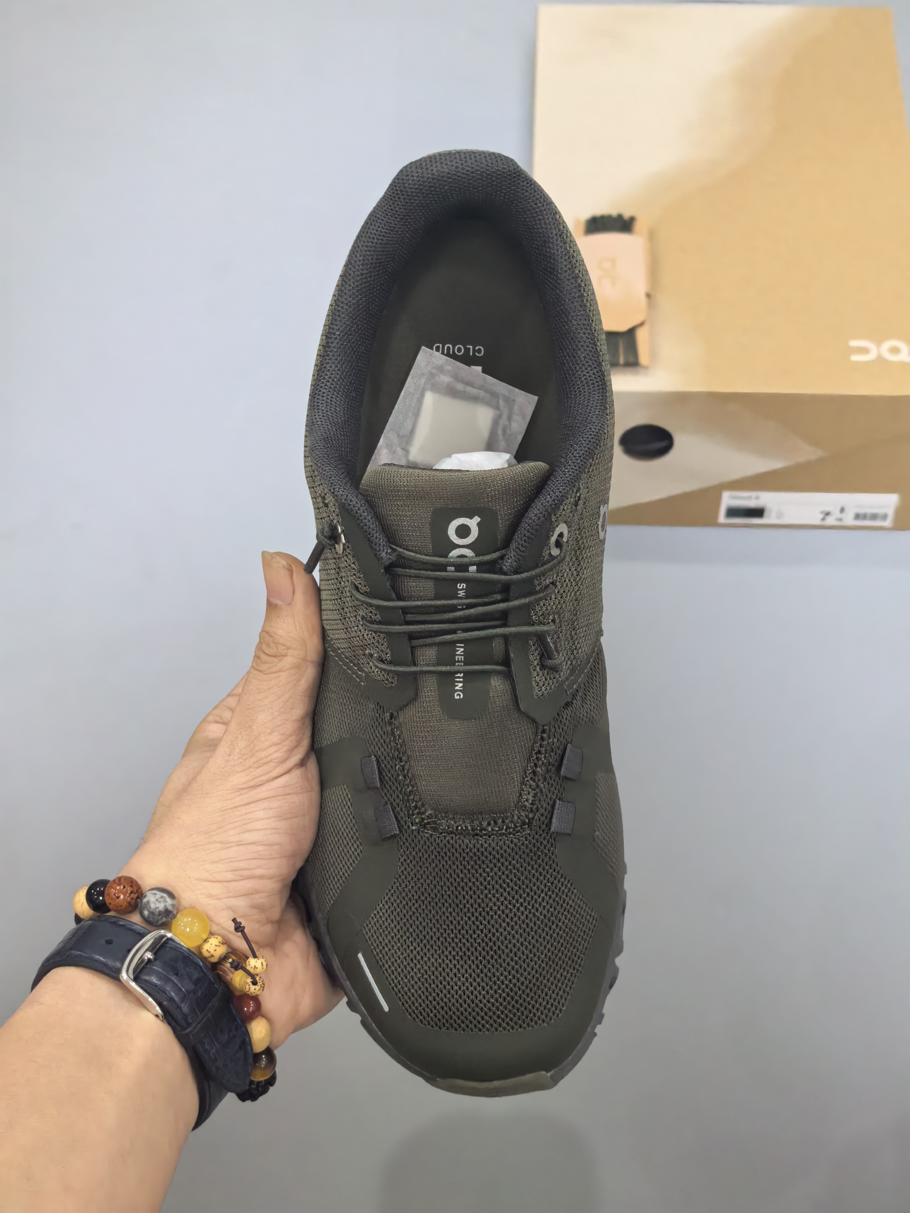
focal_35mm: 48
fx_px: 1682
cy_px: 606
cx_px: 455
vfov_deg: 39.7
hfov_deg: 30.3
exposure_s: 1/136
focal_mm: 5.75
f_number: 2
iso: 1000
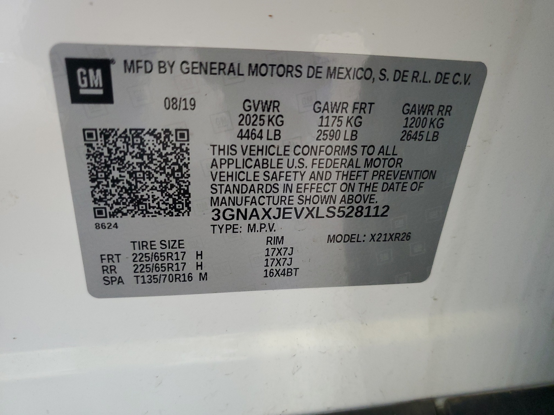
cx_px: 277
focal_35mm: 26
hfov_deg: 67.3
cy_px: 208
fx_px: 416
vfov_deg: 53.1
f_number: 1.5
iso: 246
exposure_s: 1/60.2
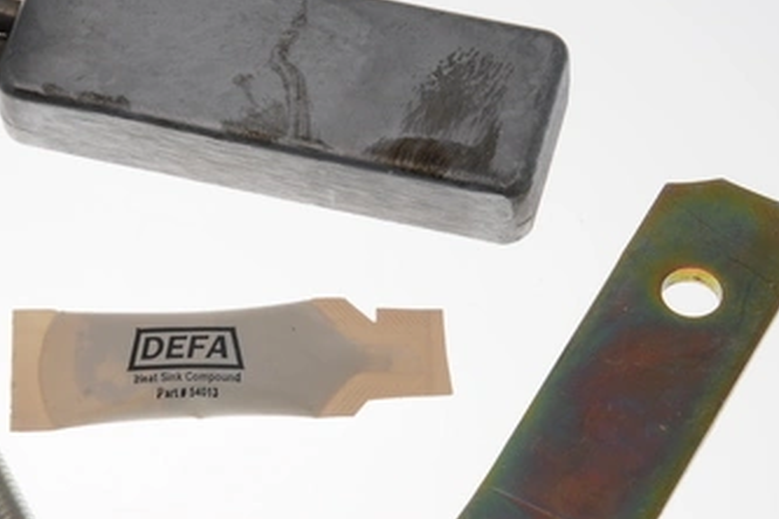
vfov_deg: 7.7
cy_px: 342
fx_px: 3851
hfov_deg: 11.5
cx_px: 215
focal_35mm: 178
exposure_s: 1/125
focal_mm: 66
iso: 200
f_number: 20
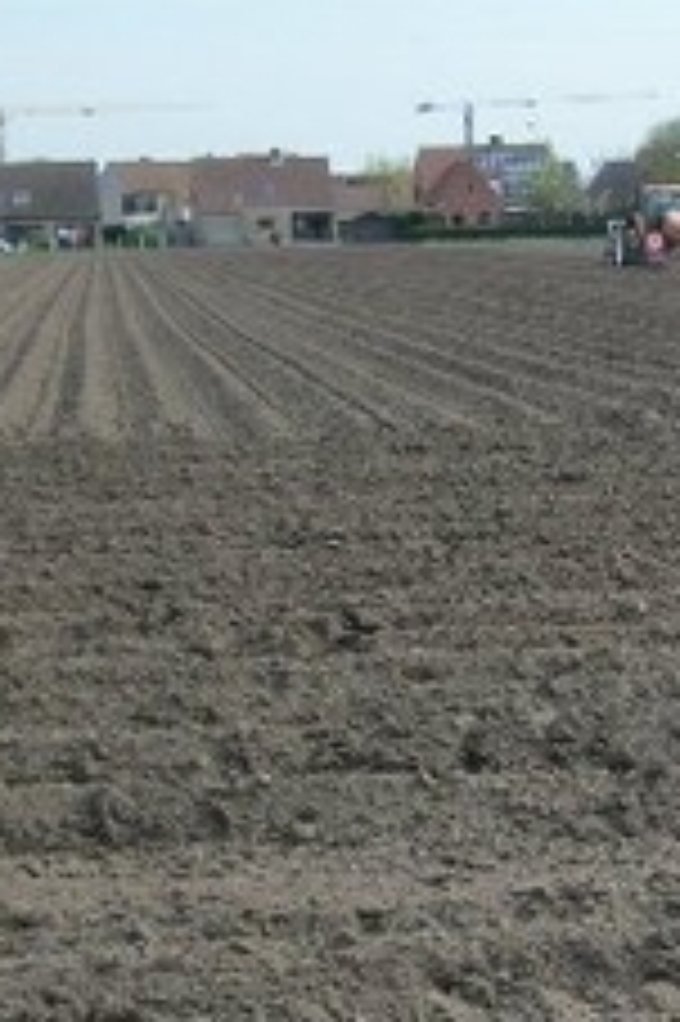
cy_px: 549
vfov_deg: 23.1
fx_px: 2497
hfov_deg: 14.8
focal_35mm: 88
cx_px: 883
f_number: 8.8
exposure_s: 1/125
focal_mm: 5.7
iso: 80
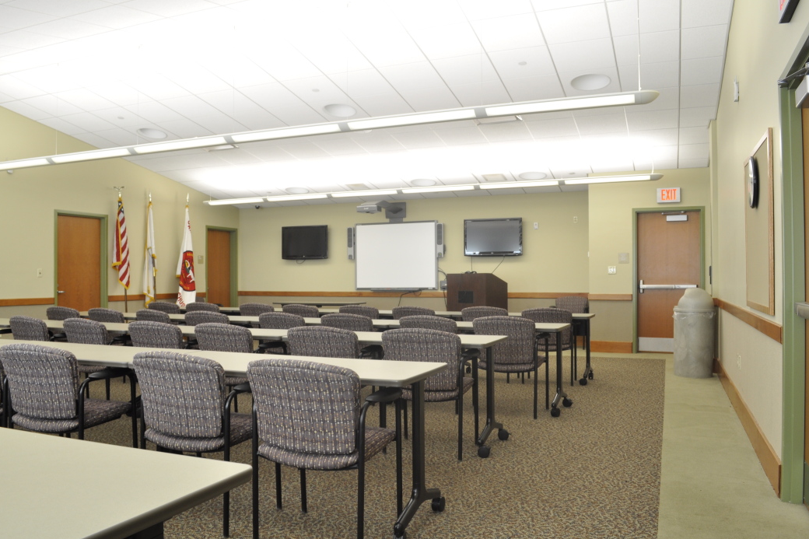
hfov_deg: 65.5
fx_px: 629
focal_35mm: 28
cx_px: 402
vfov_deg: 46.4
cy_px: 267
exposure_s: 1/10
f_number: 8
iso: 400
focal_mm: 18
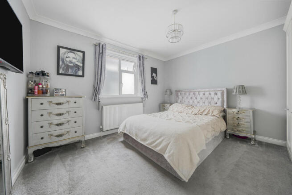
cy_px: 98
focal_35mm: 12
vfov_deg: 90.0
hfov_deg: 112.6
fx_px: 97
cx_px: 146
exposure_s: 1
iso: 250
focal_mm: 12
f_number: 9
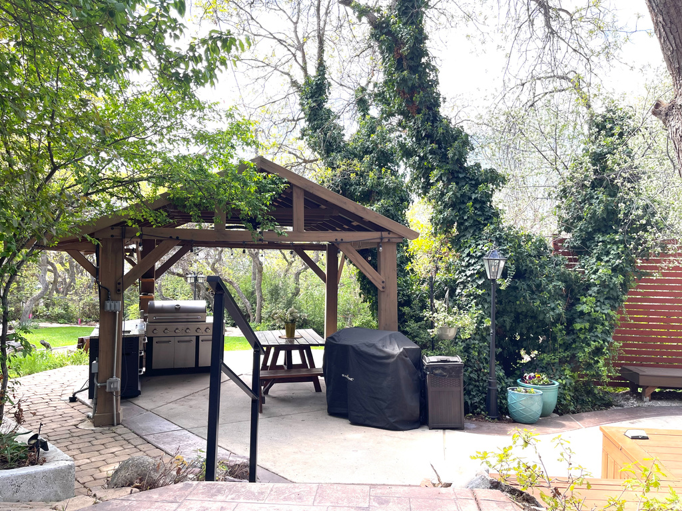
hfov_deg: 69.4
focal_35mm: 25
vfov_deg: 54.9
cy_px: 256
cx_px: 341
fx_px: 493
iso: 32
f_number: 1.6
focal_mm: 5.1
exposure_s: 1/284
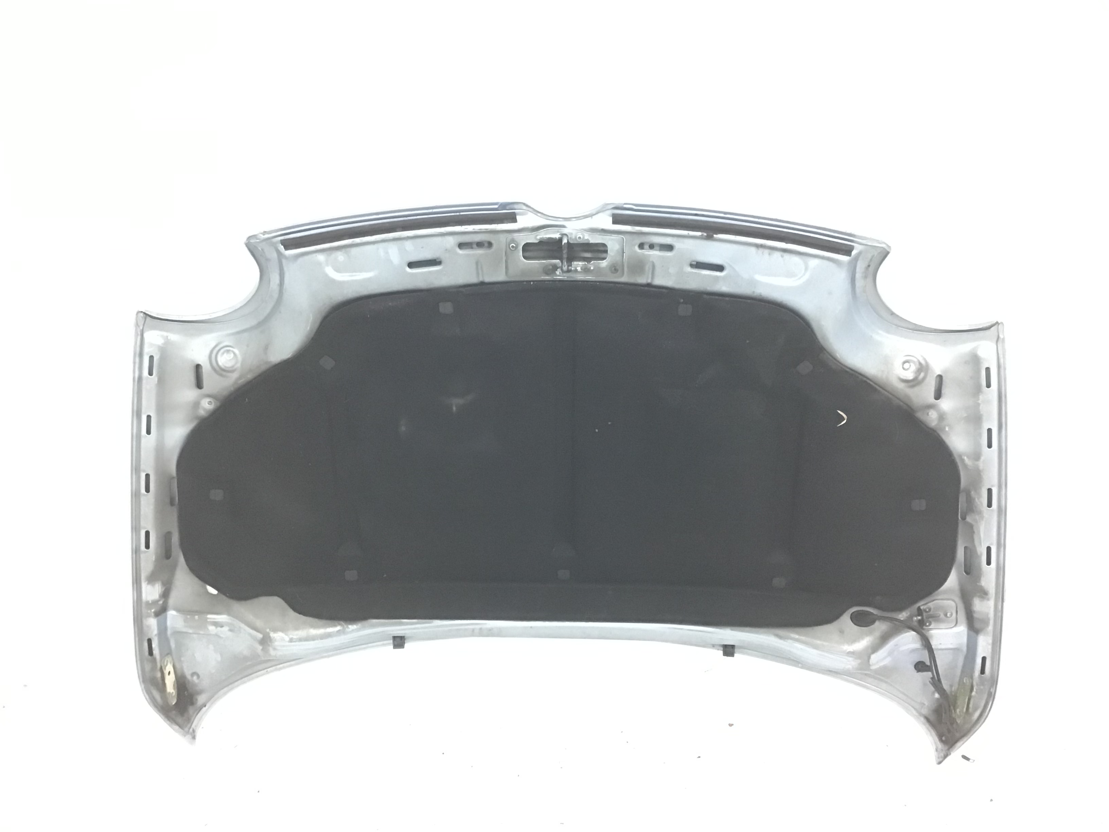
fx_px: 993
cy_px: 416
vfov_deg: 45.4
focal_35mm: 31
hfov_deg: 58.4
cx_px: 554
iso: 250
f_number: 2.4
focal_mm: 3.3
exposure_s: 1/20
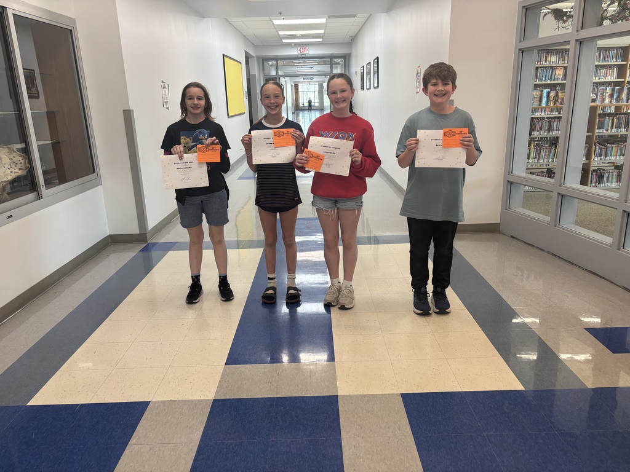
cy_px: 236
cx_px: 315
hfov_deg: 67.3
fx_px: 473
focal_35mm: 26
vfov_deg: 53.1
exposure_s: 1/120
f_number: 1.6
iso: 100
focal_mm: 5.96
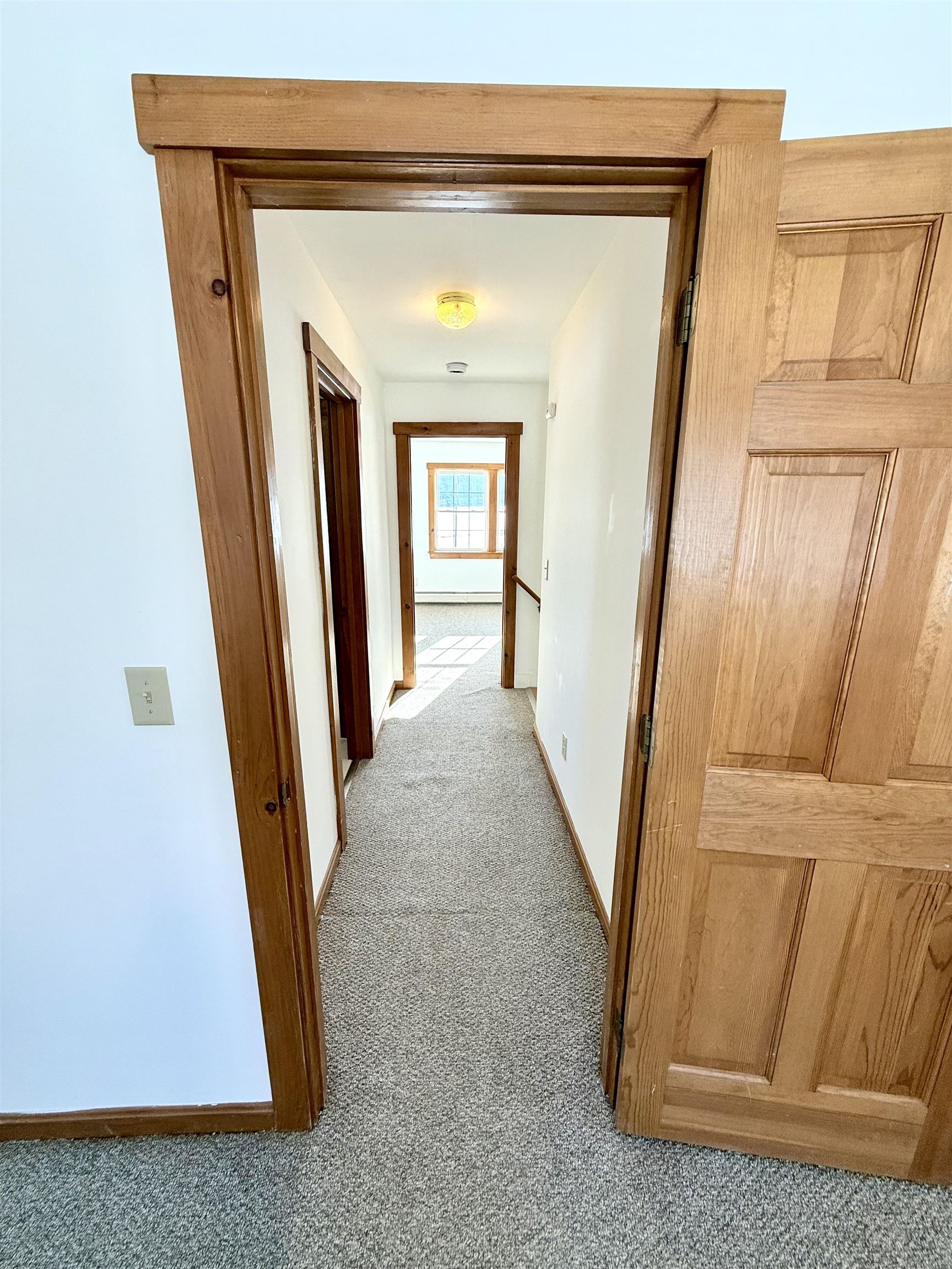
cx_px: 476
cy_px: 634
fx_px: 513
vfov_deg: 102.1
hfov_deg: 85.7
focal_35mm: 14
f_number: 2.2
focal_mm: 2.22
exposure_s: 1/120
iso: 64
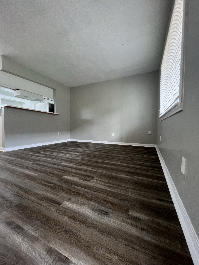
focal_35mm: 13
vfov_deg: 106.2
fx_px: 100
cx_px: 100
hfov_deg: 89.9
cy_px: 132
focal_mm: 1.57
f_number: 1.8
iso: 200
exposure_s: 1/60
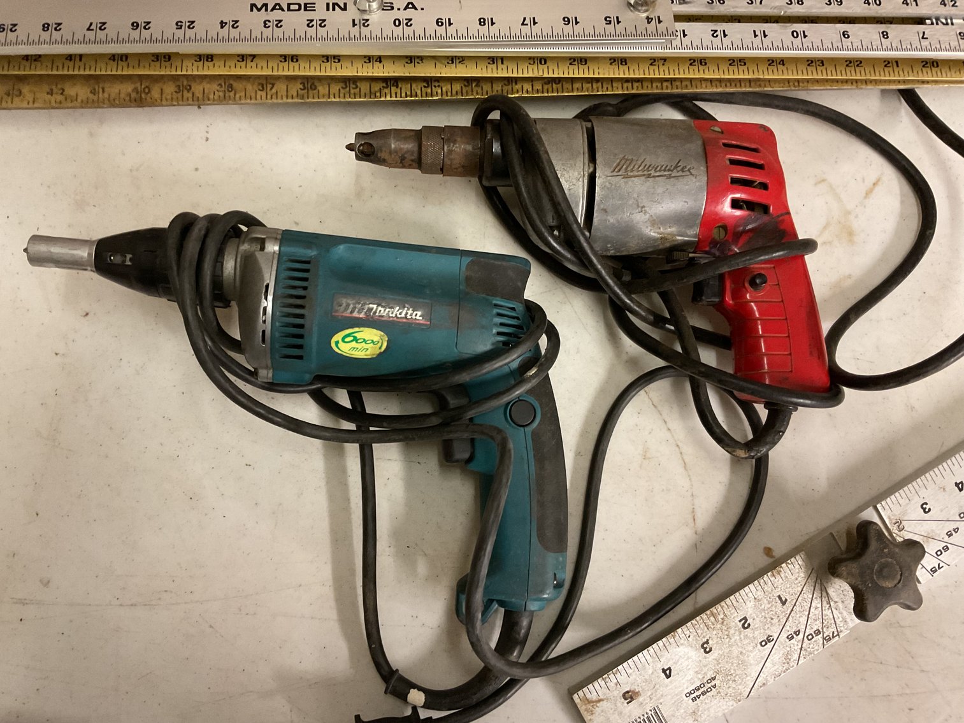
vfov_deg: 48.2
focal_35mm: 29
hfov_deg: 61.7
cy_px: 362
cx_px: 482
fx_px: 808
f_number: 1.8
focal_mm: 3
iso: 250
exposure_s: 1/40
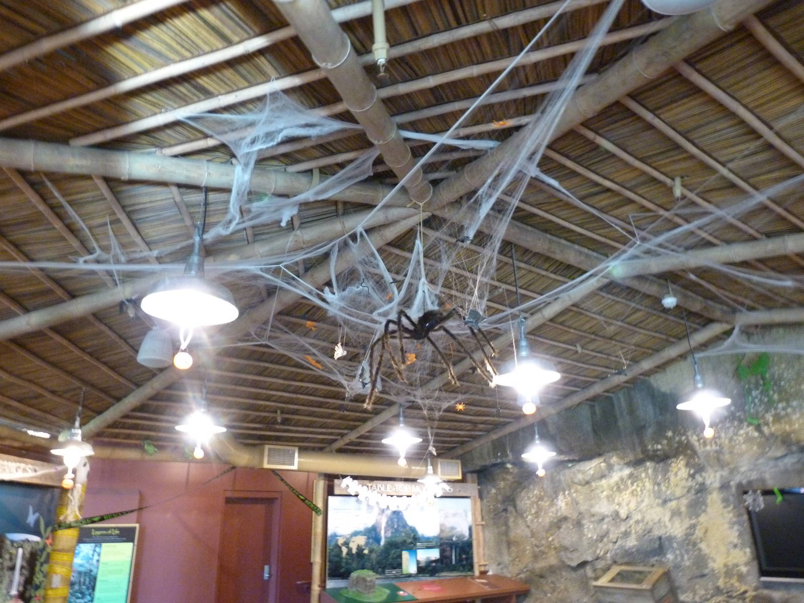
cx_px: 402
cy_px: 302
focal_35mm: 25
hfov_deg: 69.4
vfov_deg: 54.9
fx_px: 581
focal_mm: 4.5
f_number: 2.8
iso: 640
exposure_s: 1/15
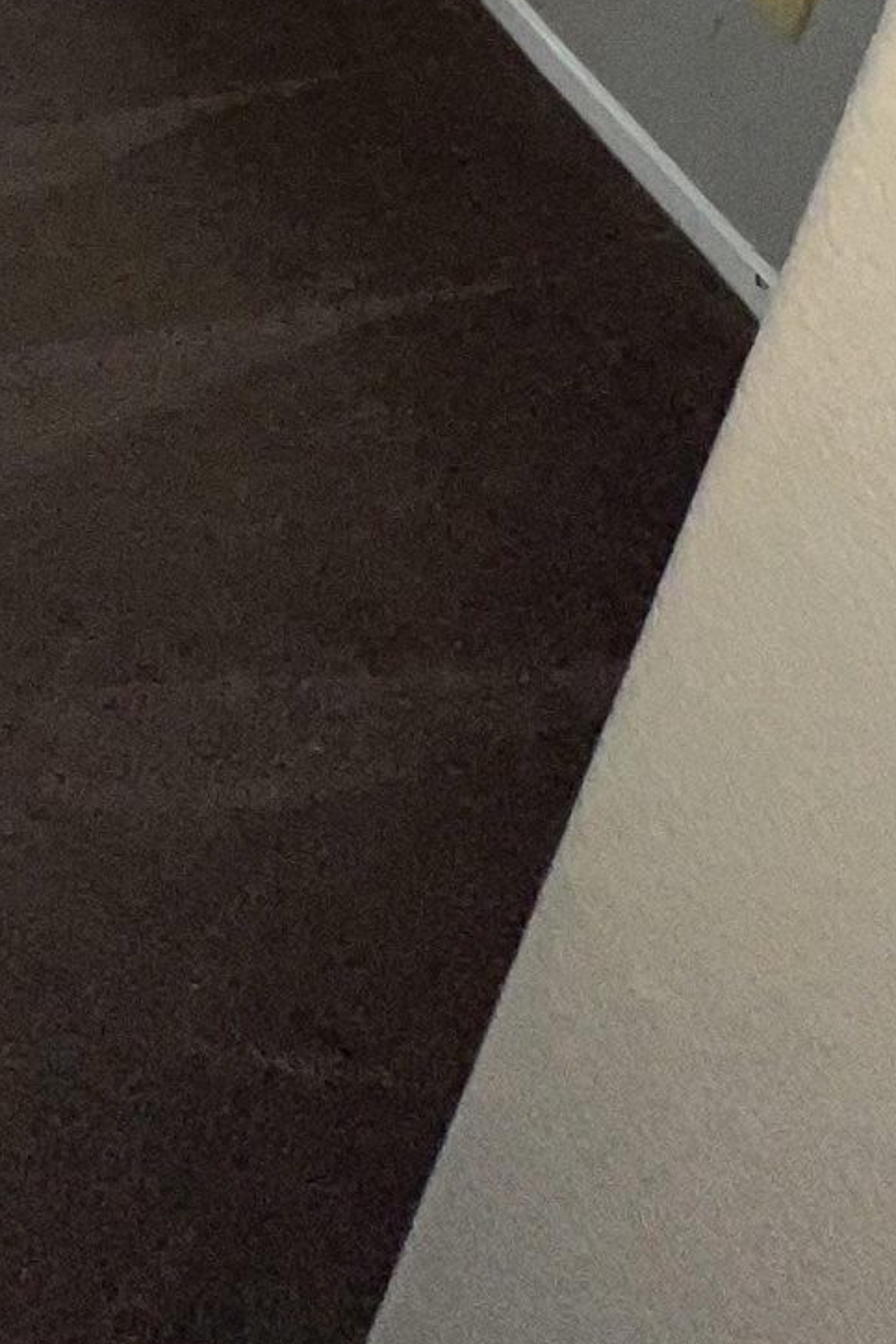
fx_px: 1604
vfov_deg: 32.1
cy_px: -472
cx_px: -640
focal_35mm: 43
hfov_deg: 22.0
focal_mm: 1.57
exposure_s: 1/122
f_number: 1.8
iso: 25
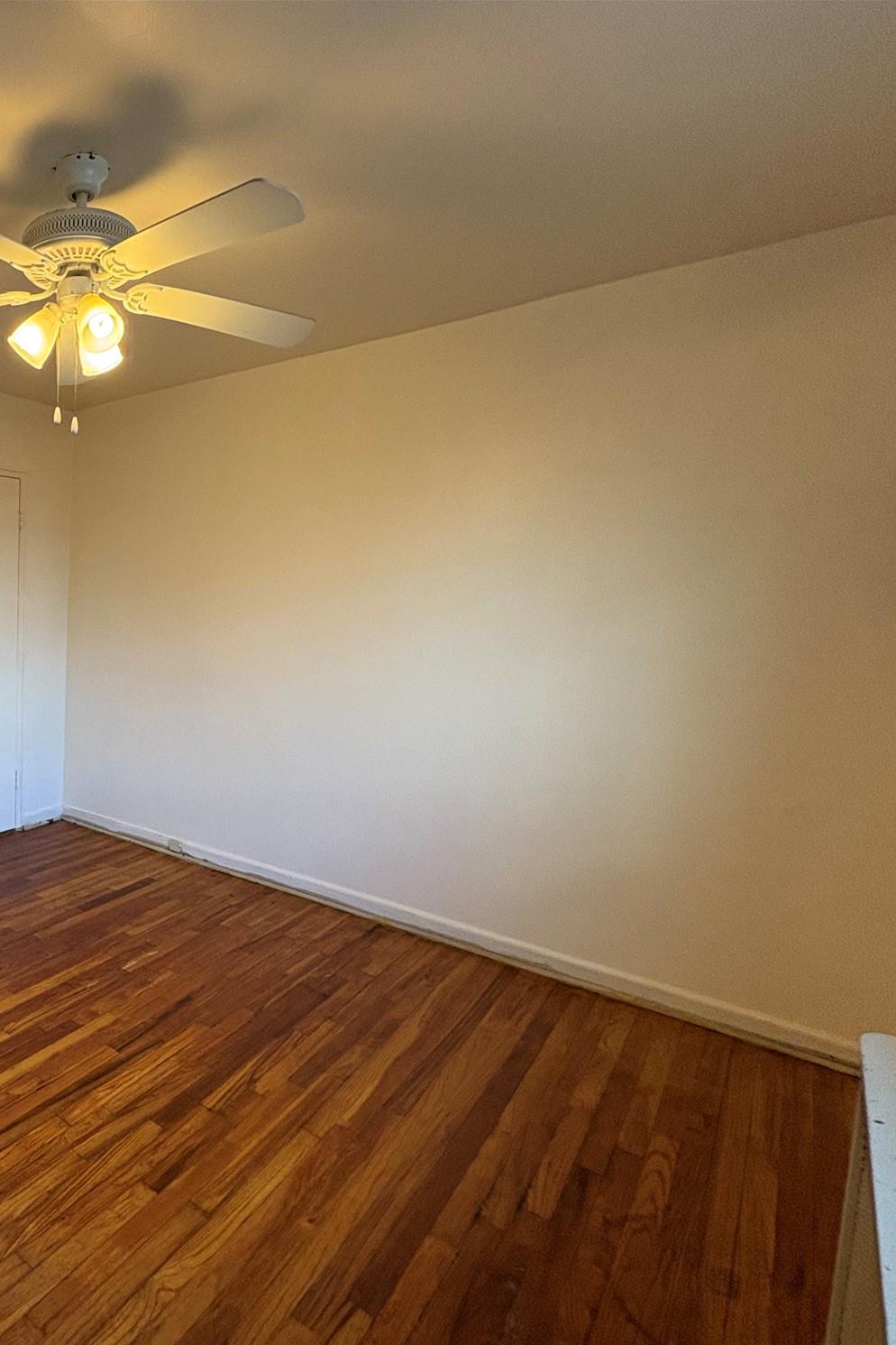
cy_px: 692
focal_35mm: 20
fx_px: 747
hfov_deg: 50.5
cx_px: 7
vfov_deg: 84.0
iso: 250
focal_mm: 2.22
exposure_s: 1/60
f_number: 2.2
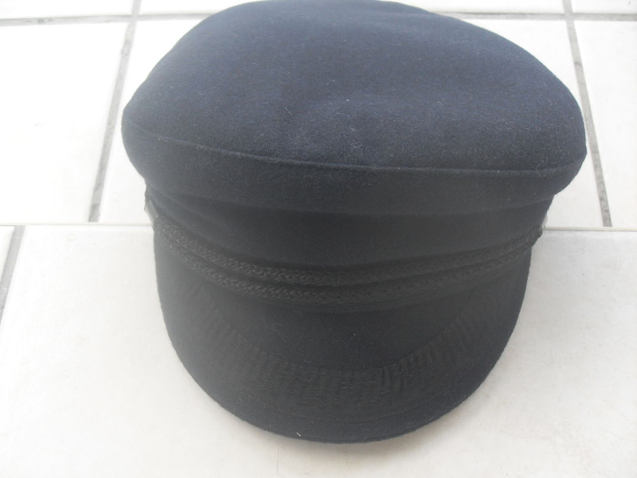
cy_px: 239
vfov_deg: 38.7
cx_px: 318
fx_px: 681
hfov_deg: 50.1
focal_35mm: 37
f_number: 2.8
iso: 100
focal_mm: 6.3
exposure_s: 1/90
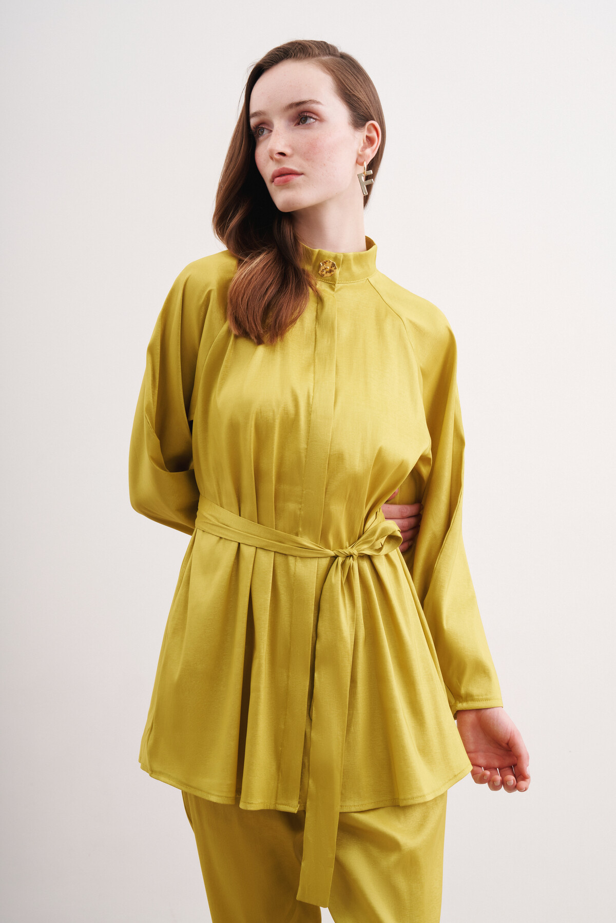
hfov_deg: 23.4
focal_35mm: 58
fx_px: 1489
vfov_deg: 34.5
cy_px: 462
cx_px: 308
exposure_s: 1/160
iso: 400
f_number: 11
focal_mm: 58
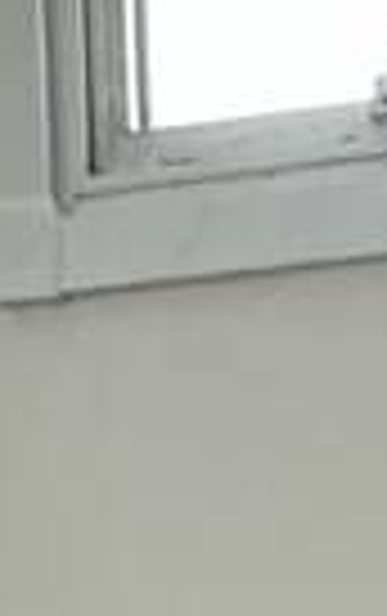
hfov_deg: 8.4
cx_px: 418
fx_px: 2624
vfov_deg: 10.2
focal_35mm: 156
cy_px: 1794
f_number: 2.2
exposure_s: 1/60
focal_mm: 2.22
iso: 1250
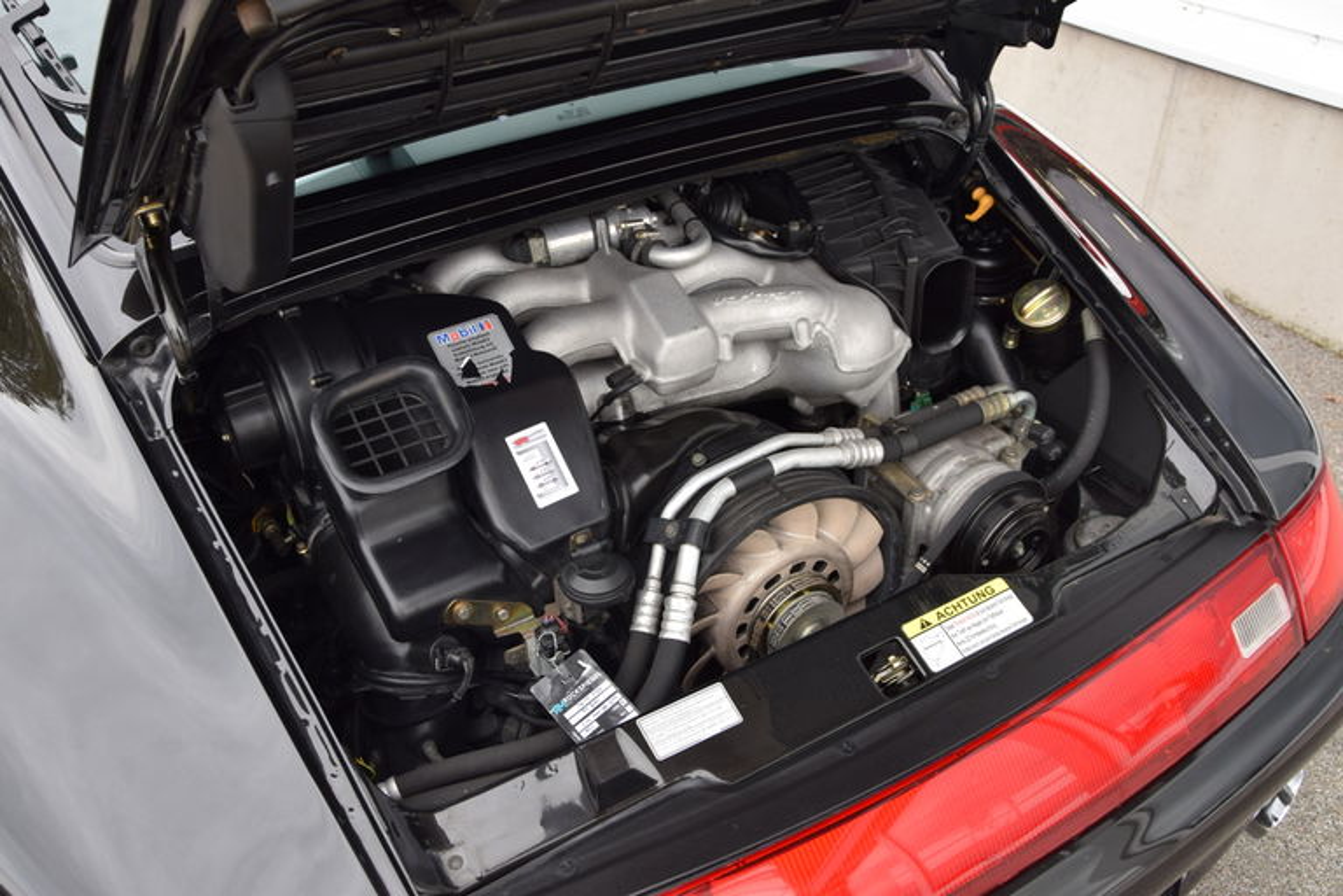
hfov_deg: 57.2
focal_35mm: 33
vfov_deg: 40.0
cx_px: 672
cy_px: 448
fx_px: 1231
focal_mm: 22
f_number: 6.3
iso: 400
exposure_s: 1/160
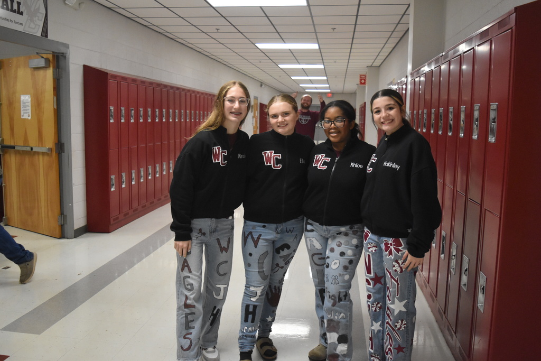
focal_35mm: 33
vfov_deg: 40.0
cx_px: 270
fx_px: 496
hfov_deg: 57.2
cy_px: 180
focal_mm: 22
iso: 3200
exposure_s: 1/200
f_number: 3.8
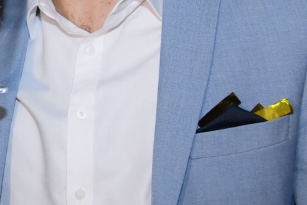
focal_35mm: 134
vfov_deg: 10.1
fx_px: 1142
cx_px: -88
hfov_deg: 14.7
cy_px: -38
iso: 12800
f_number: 4.5
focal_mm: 44
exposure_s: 1/250
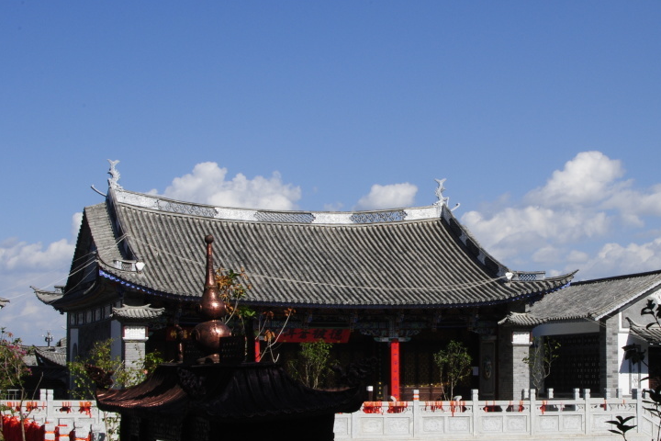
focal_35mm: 75
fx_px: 1372
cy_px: 283
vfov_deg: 18.2
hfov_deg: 27.0
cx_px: 422
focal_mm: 35
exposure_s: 1/80
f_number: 20
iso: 200
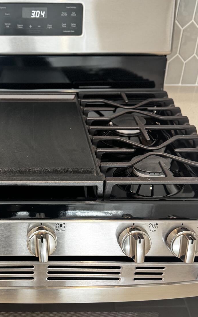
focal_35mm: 46
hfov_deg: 27.2
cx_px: 29
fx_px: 397
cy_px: 187
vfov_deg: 43.3
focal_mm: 6.76
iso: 200
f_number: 1.78
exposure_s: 1/60
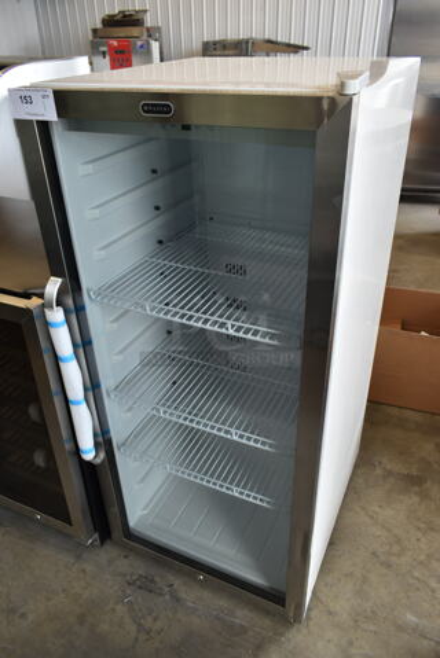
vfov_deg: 67.4
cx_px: 220
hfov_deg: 48.0
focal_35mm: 27
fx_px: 494
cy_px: 329
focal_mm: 18
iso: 400
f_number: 6.3
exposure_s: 1/60
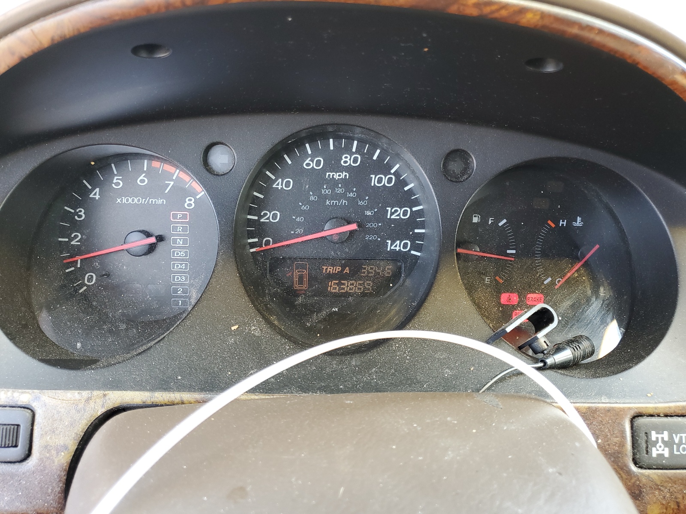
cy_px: 257
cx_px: 343
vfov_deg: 53.1
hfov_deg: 67.3
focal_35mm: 26
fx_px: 515
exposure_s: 1/60.2
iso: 65
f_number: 1.5
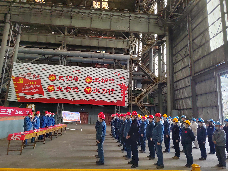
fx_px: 151
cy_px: 86
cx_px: 114
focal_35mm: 23
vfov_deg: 58.9
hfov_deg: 73.9
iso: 1088
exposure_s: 1/50
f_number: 1.9
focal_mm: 5.52
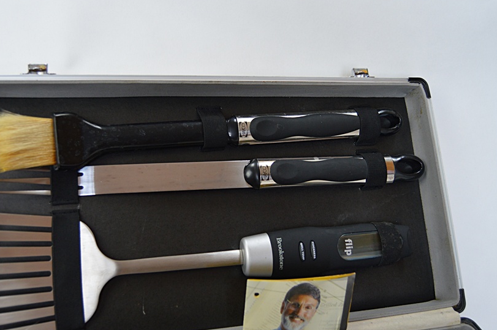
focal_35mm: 37
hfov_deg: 51.8
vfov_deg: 35.9
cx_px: 219
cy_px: 166
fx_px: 510
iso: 500
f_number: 3.5
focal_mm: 20
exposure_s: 1/60
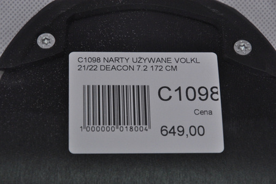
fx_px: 1206
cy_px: 92
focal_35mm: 158
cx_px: 138
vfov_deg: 8.7
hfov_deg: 13.1
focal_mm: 105
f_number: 9.5
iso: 3200
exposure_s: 1/125
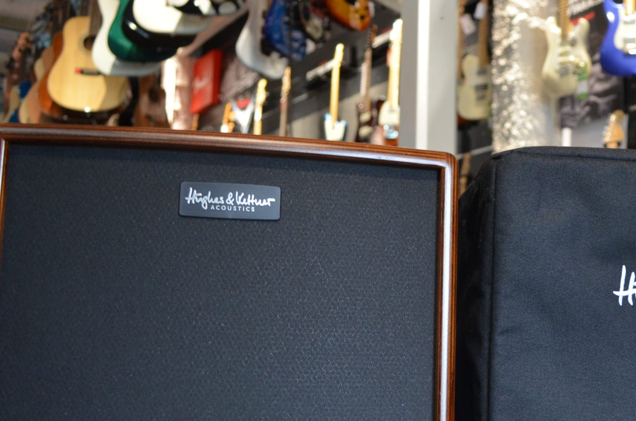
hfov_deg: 40.5
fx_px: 829
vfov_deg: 28.5
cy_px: 256
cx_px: 494
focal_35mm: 47
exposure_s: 1/50
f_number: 3.5
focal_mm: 18
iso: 800
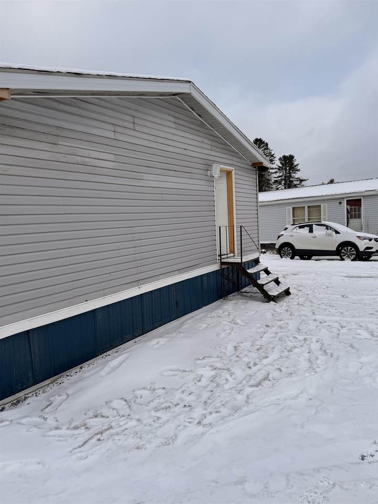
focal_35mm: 24
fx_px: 349
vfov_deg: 71.6
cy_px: 252
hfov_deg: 56.8
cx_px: 189
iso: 80
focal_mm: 6.76
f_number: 1.78
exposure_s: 1/5714
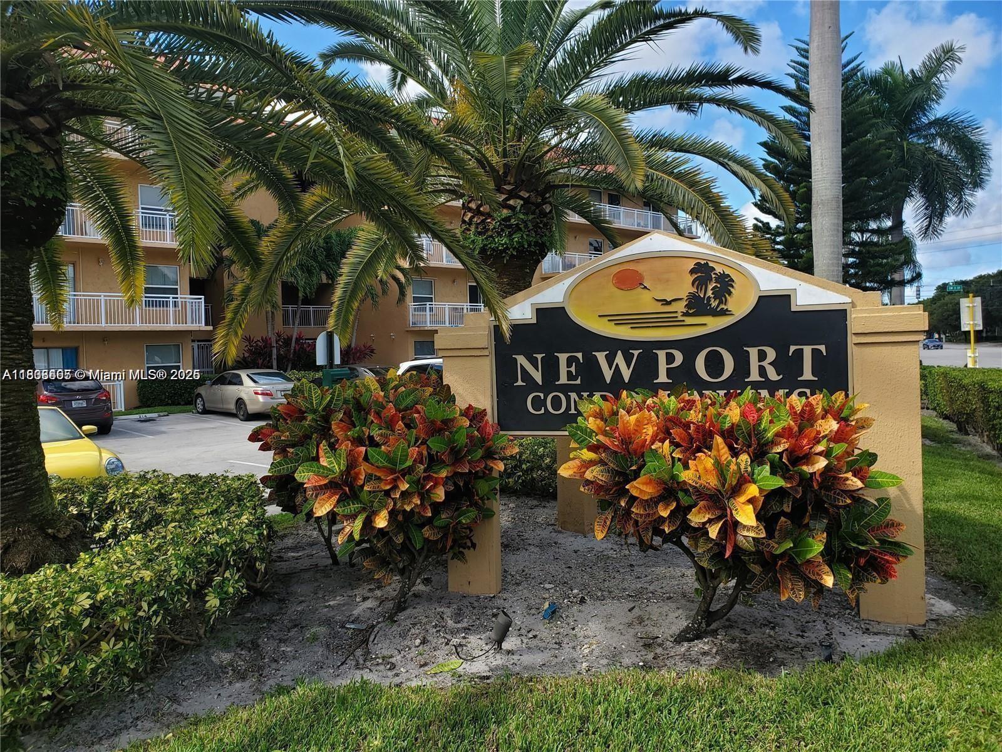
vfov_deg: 53.1
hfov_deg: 67.3
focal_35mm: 26
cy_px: 376
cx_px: 501
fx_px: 753
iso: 50
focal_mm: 4.3
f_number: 2.4
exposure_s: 1/633
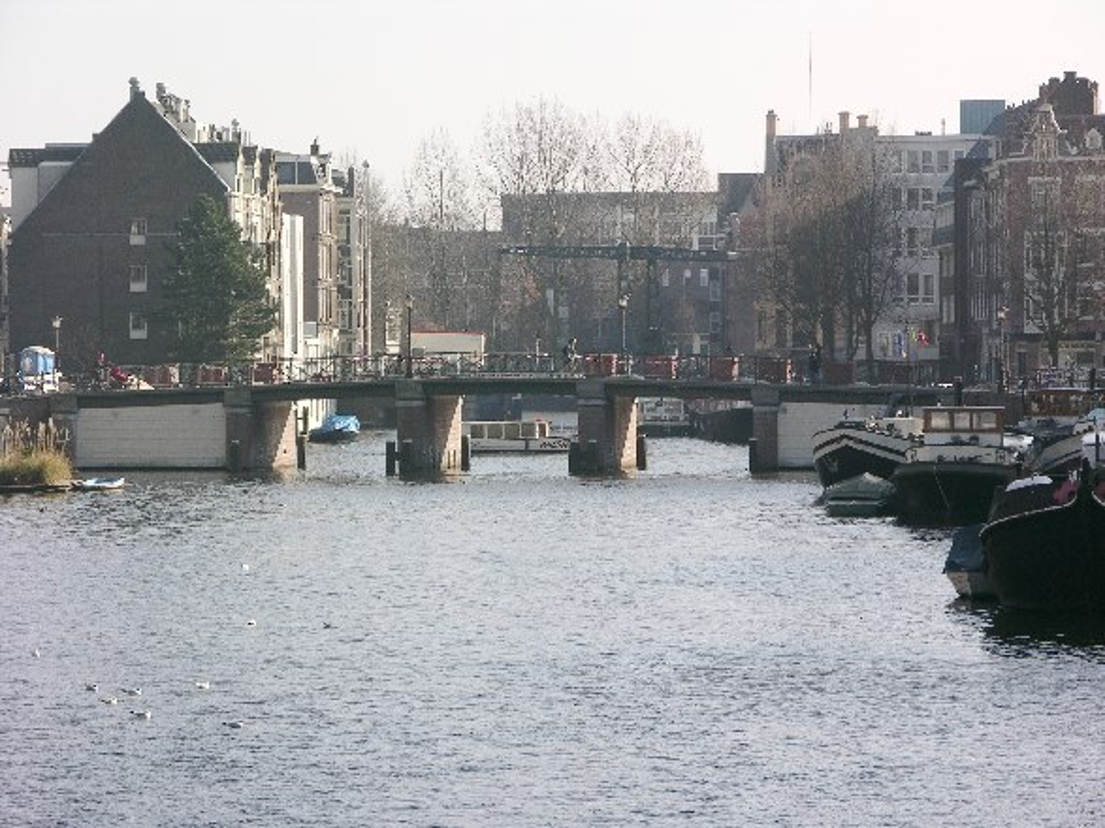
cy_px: 414
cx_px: 552
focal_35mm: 180
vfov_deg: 8.2
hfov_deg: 11.0
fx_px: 5745
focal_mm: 44.7
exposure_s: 1/167
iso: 50
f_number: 6.3
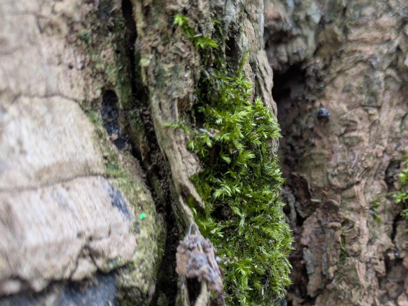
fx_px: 460
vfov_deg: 36.3
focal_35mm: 39
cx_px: 304
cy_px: 212
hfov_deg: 46.2
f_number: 1.89
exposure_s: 1/100
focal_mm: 5.43
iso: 275
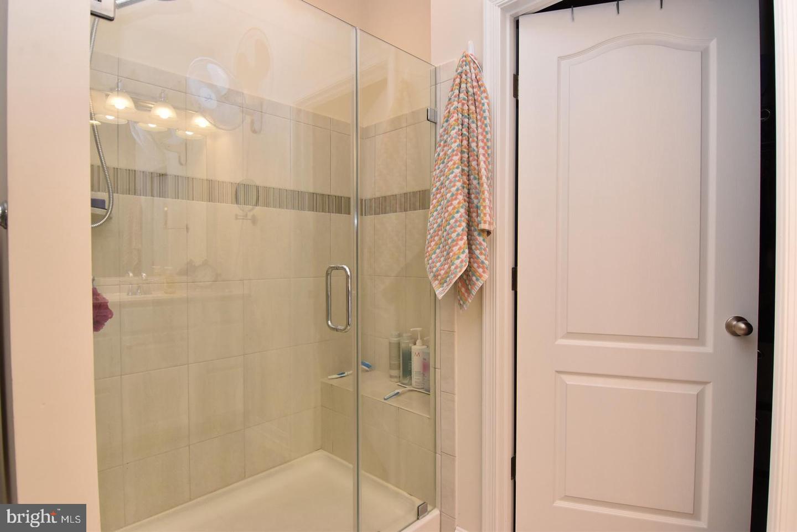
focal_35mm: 18
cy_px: 266
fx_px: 399
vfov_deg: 67.5
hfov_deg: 90.0
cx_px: 398
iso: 800
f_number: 8
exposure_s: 1/100
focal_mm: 12
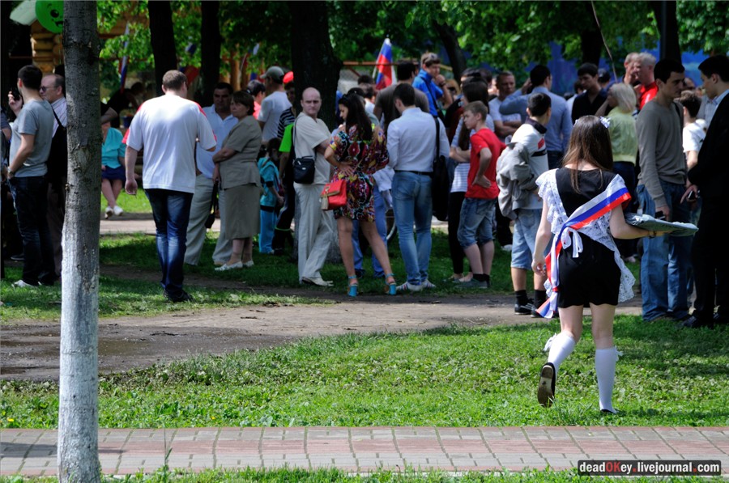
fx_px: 3639
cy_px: 242
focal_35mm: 180
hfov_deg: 11.4
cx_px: 364
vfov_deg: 7.6
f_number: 7.1
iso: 200
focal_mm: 120
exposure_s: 1/320
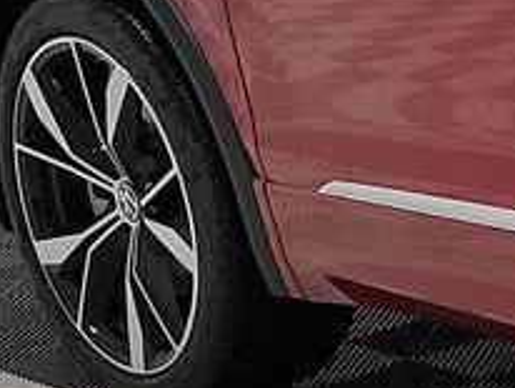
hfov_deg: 8.9
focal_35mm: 186
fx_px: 2770
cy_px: 163
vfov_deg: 8.0
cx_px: 1472
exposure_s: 1/119
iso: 76
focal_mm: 6.7
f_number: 1.8
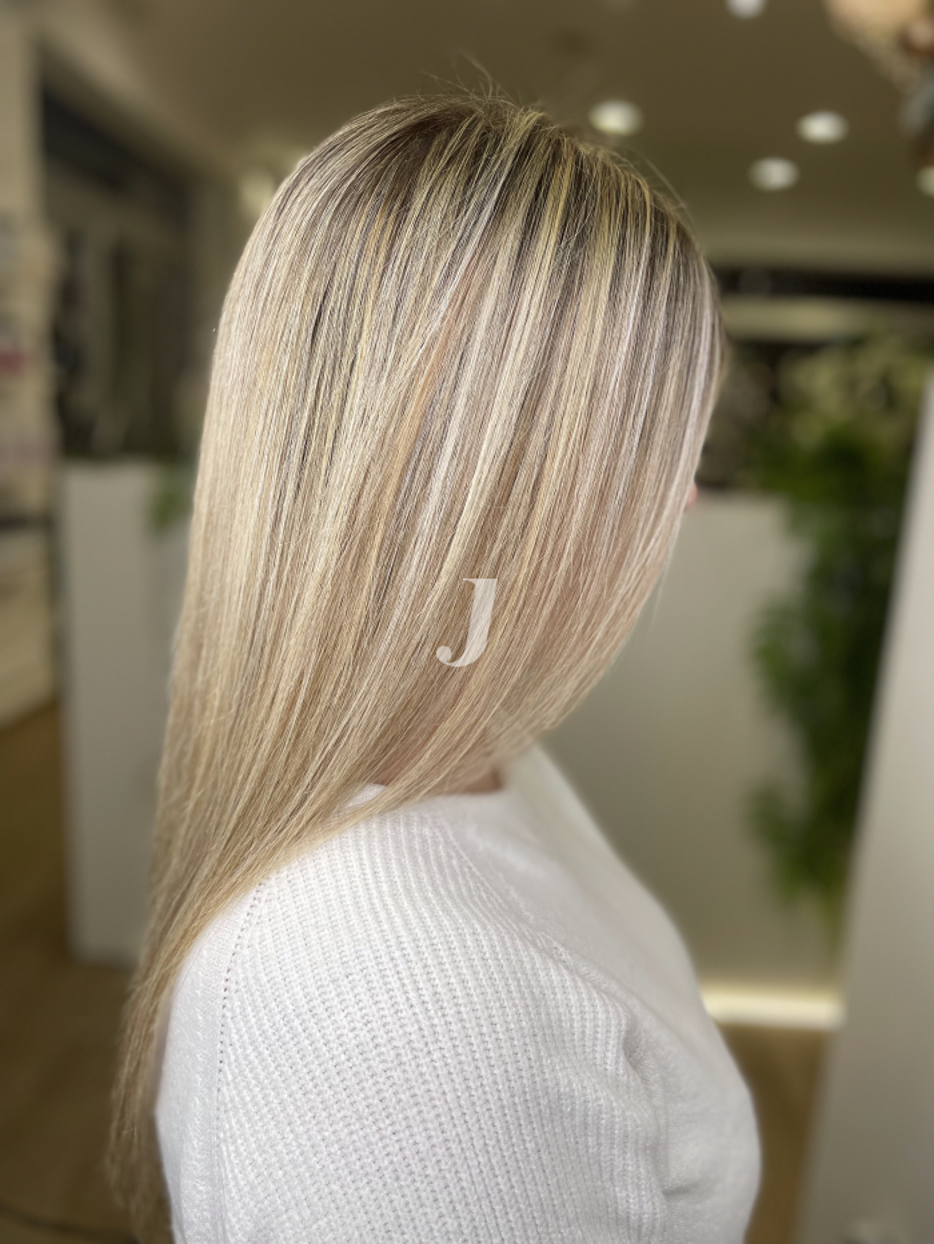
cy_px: 622
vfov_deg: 67.3
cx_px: 467
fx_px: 935
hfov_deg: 53.1
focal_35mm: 26
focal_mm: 4.2
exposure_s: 1/349
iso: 50
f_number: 1.6
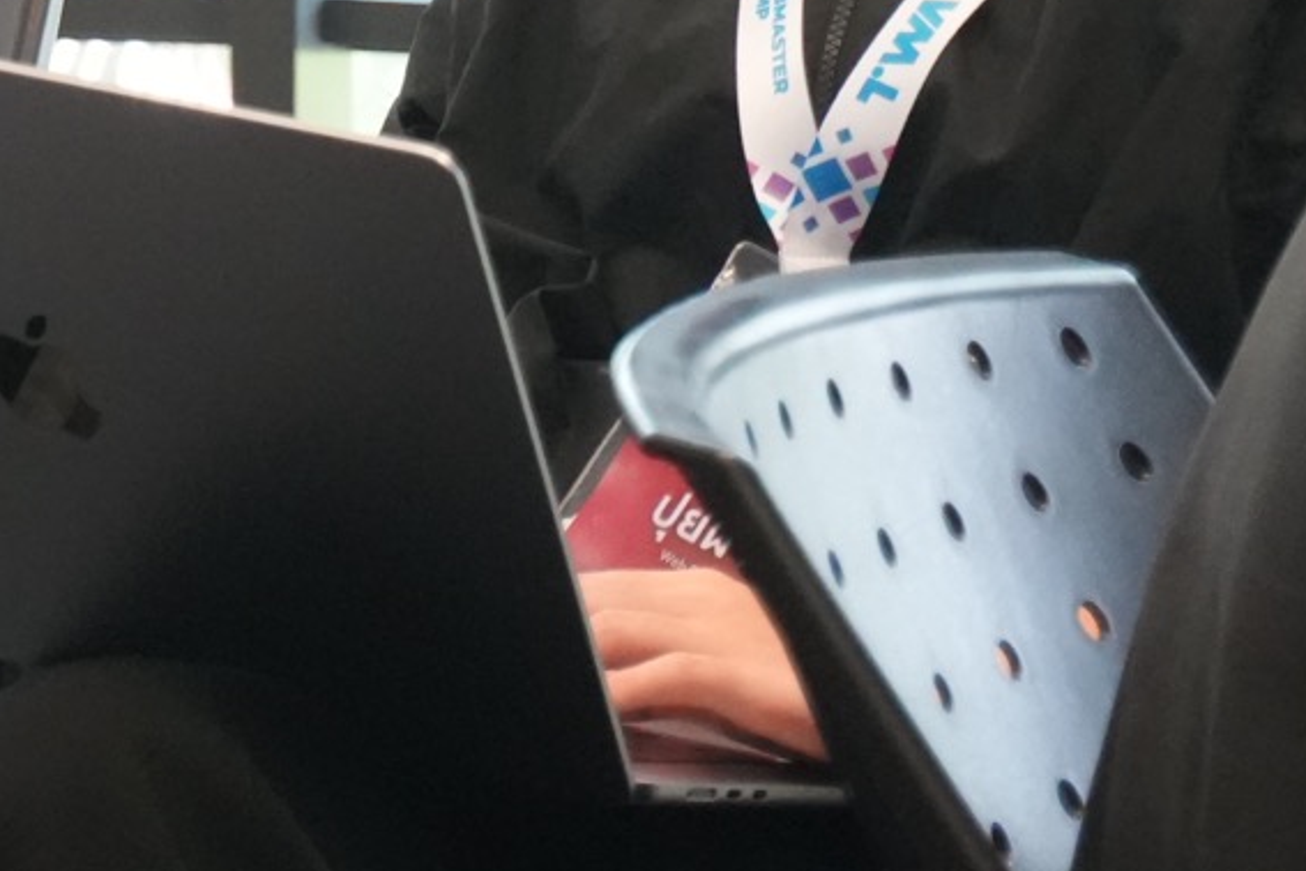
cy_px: -588
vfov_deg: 5.3
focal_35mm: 254
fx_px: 9214
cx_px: -742
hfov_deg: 7.9
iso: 4000
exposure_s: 1/80
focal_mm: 50
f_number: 5.6
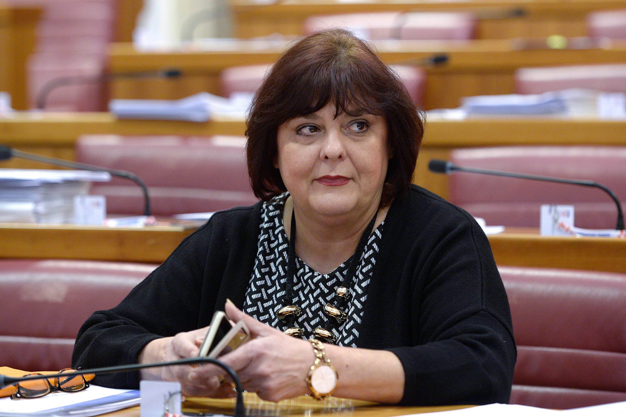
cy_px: 208
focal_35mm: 135
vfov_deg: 10.1
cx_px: 313
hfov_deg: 15.2
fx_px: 2346
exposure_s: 1/250
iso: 2000
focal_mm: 135
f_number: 3.2
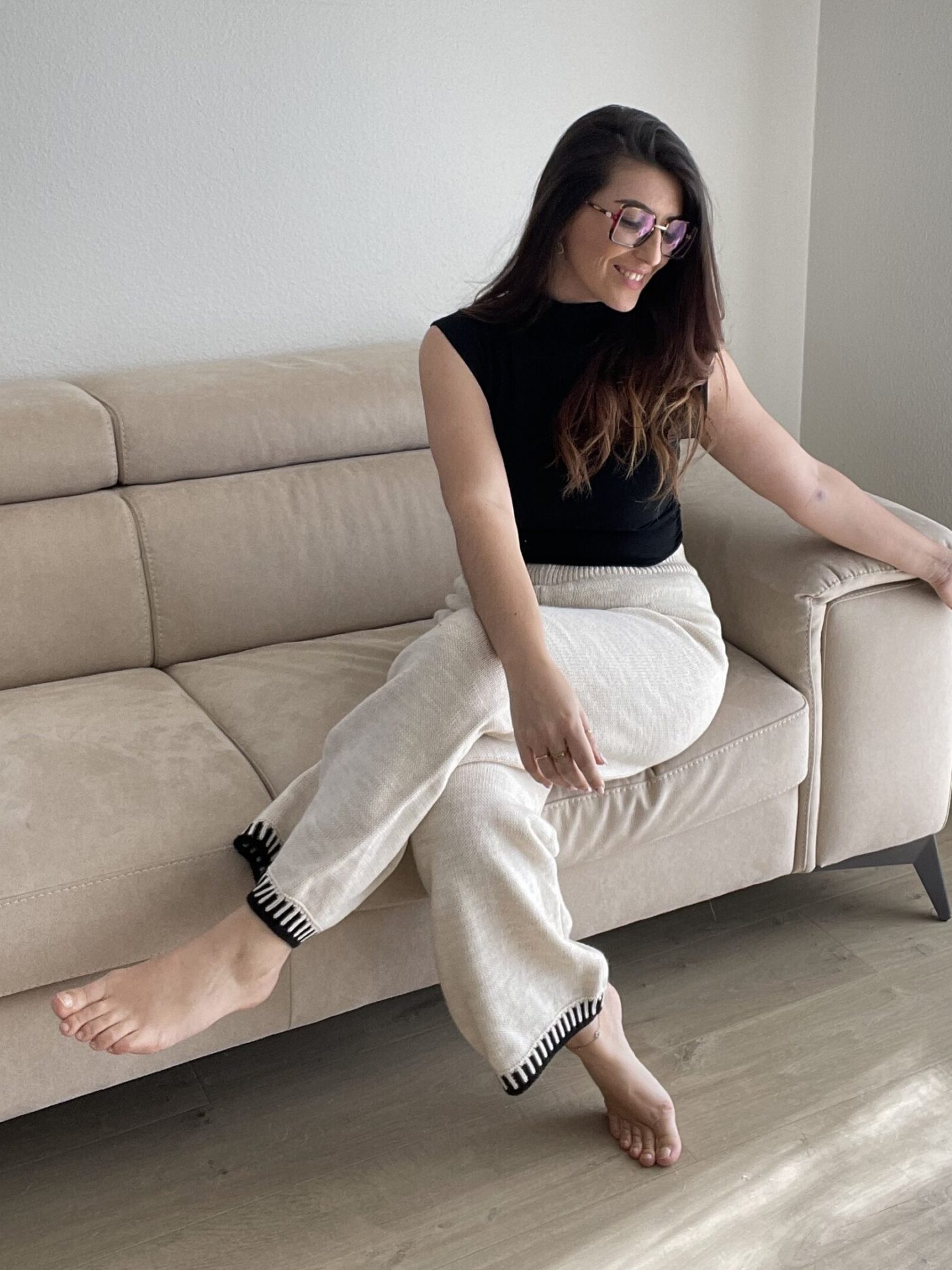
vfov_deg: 46.3
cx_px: 546
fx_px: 1467
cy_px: 455
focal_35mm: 40
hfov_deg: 35.9
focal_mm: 2.71
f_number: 2.2
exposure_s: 1/121
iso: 50
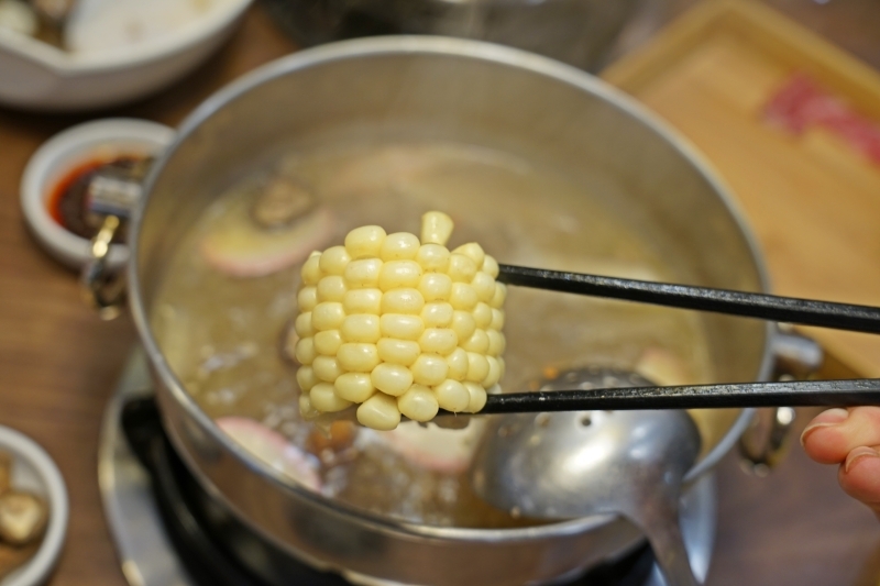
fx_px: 1173
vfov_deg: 28.1
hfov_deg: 41.1
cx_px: 440
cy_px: 293
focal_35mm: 48
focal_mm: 48
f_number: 5.6
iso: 400
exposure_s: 1/60
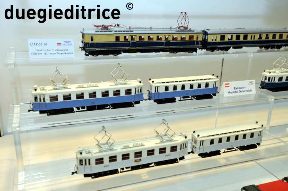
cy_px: 99
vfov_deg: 35.0
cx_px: 154
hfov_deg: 50.7
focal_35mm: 38
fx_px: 304
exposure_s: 1/80
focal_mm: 35
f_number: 8
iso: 800
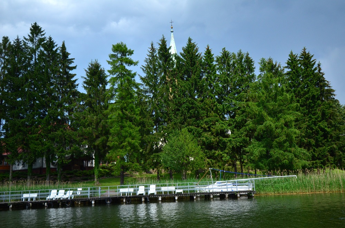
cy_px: 114
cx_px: 172
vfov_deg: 36.7
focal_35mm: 36
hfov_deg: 53.2
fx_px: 344
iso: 560
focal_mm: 24
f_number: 4
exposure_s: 1/8000
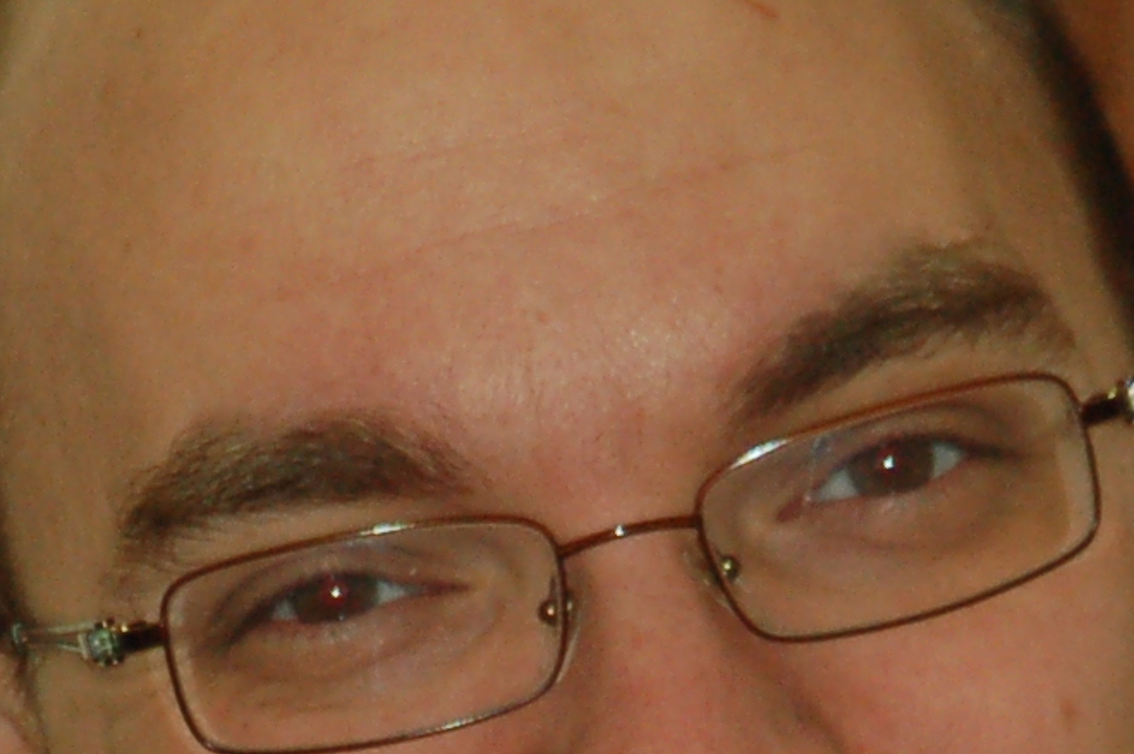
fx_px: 36575
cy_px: 1237
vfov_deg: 1.2
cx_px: 716
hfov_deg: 1.8
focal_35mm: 1162
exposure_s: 1/125
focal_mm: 170
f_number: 5.6
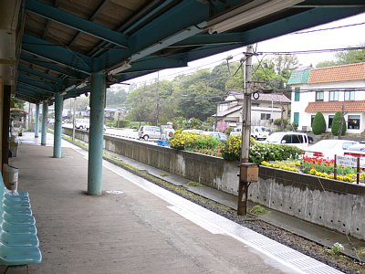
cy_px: 137
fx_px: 369
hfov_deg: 52.6
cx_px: 182
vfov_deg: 40.7
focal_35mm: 35
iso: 80
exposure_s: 1/50
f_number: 2.8
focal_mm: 7.4
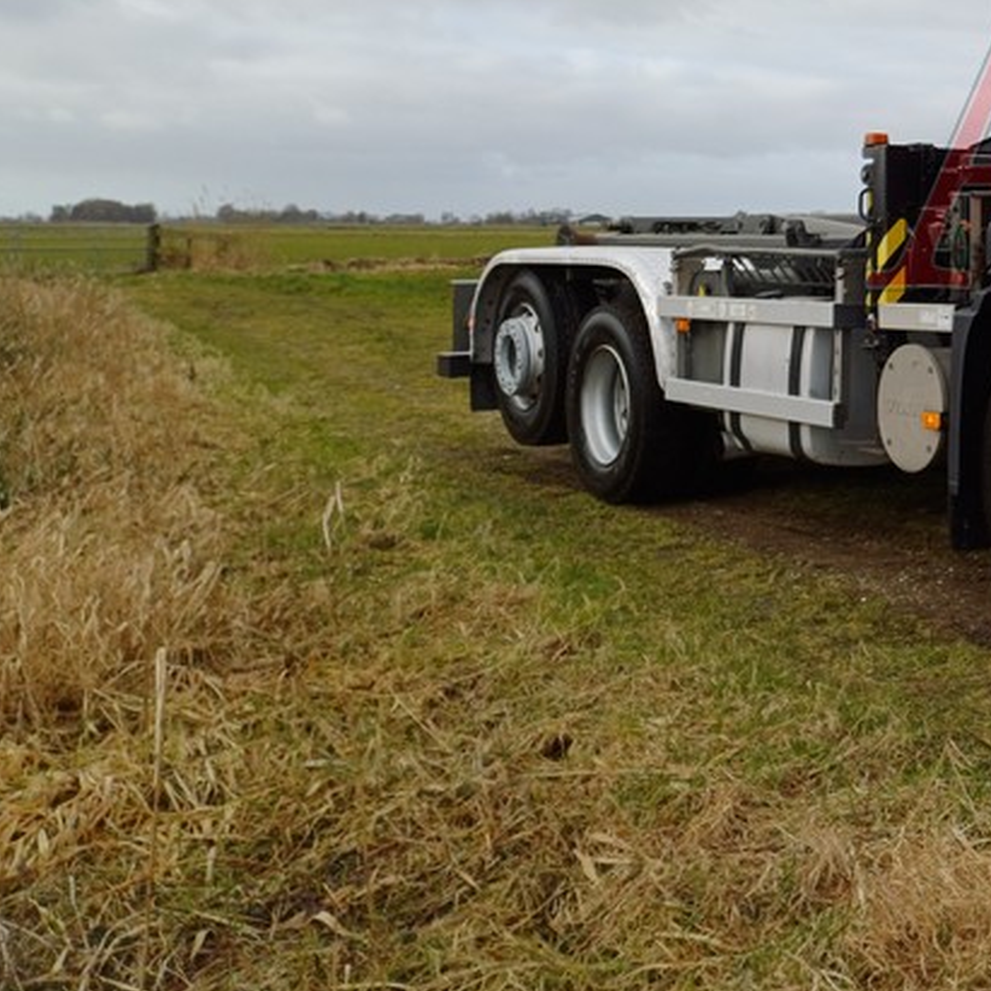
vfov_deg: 30.4
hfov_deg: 27.3
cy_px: 219
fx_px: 1781
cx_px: 1196
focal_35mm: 55
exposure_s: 1/587
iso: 50
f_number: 1.8
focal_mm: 4.65
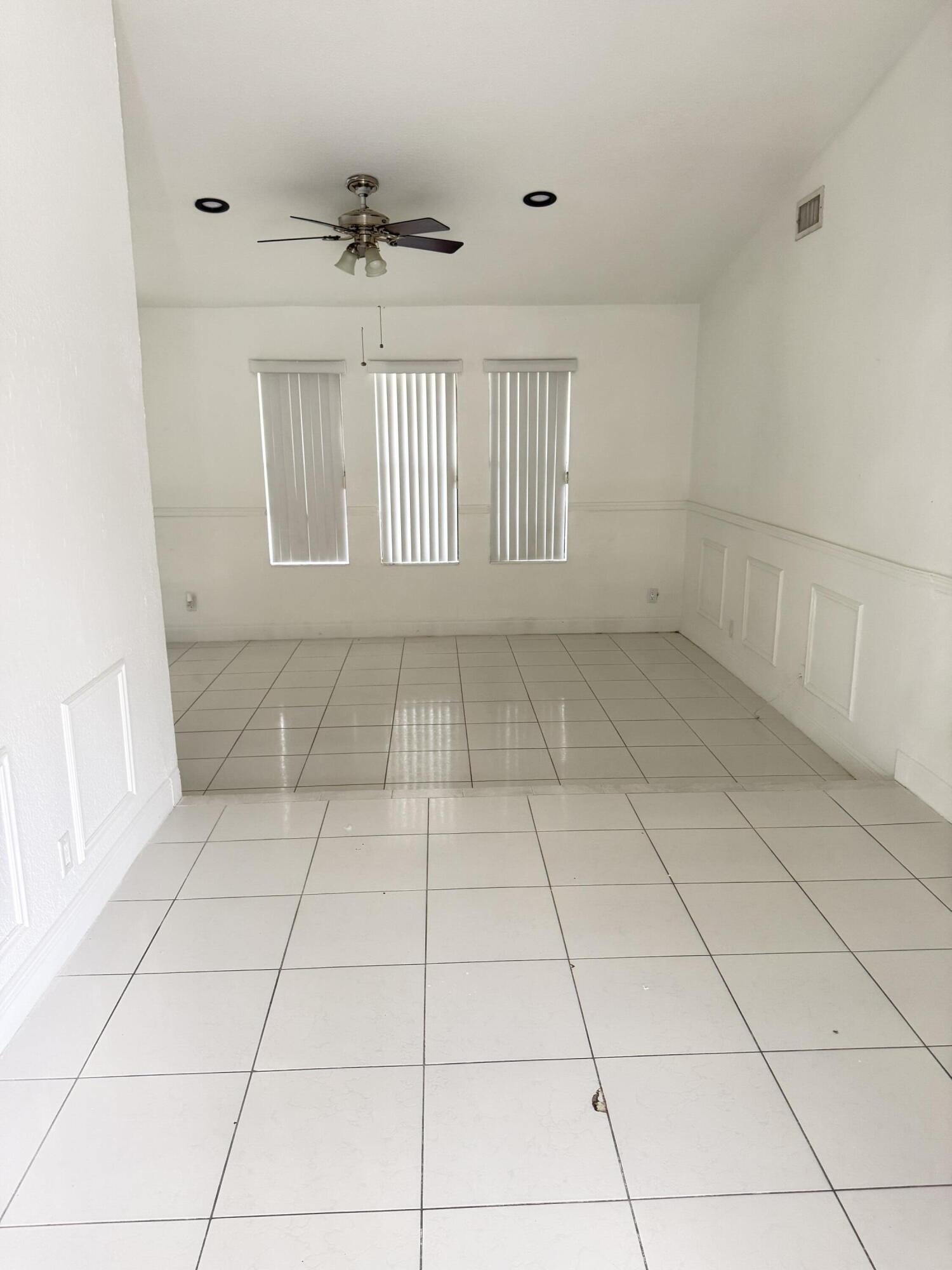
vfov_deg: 71.6
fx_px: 880
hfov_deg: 56.8
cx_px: 476
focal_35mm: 24
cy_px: 635
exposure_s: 1/60
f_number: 1.78
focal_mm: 6.76
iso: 400
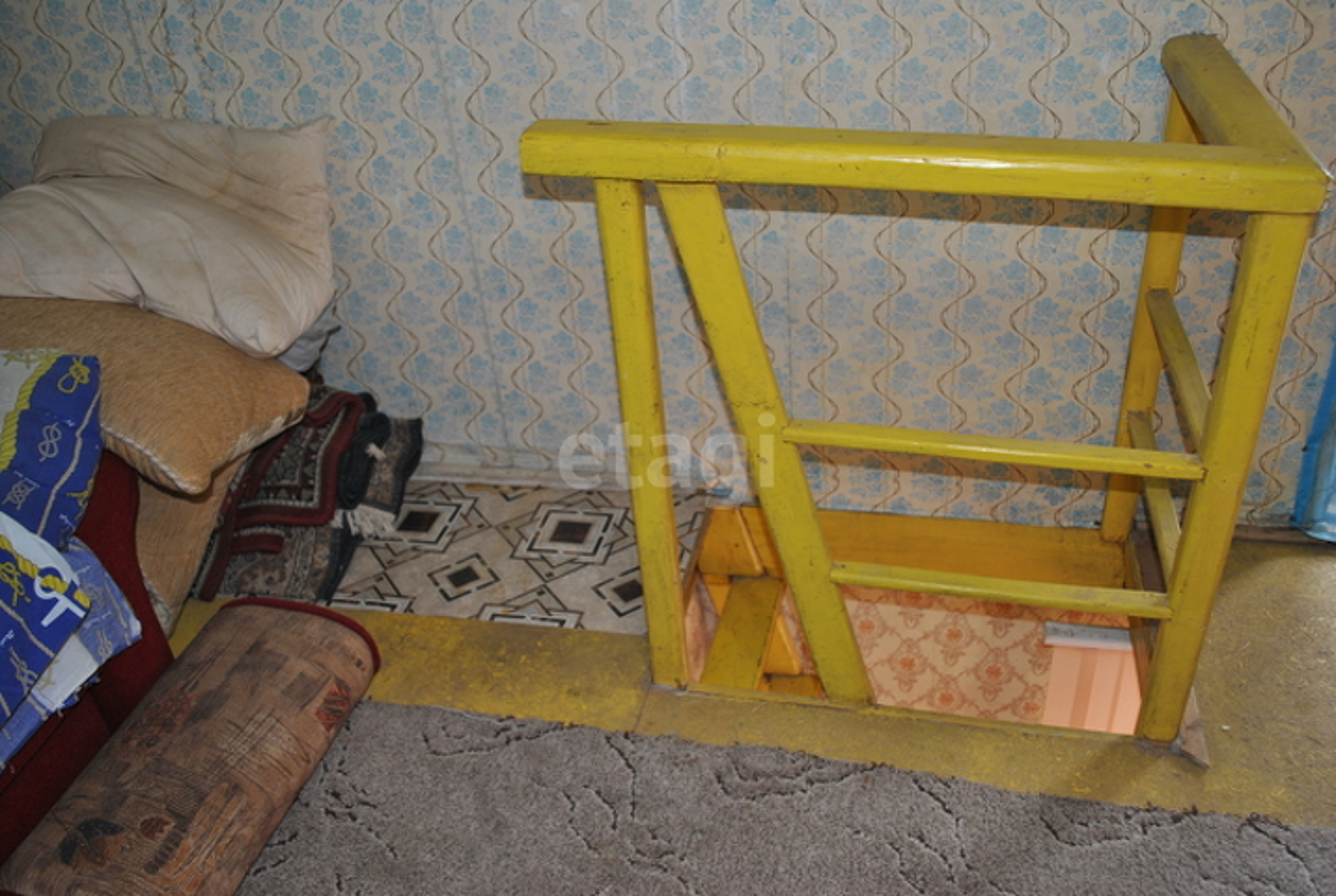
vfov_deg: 43.8
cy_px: 448
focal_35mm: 30
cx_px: 668
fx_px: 1115
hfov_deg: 61.8
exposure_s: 1/60
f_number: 3.8
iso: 200
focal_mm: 20
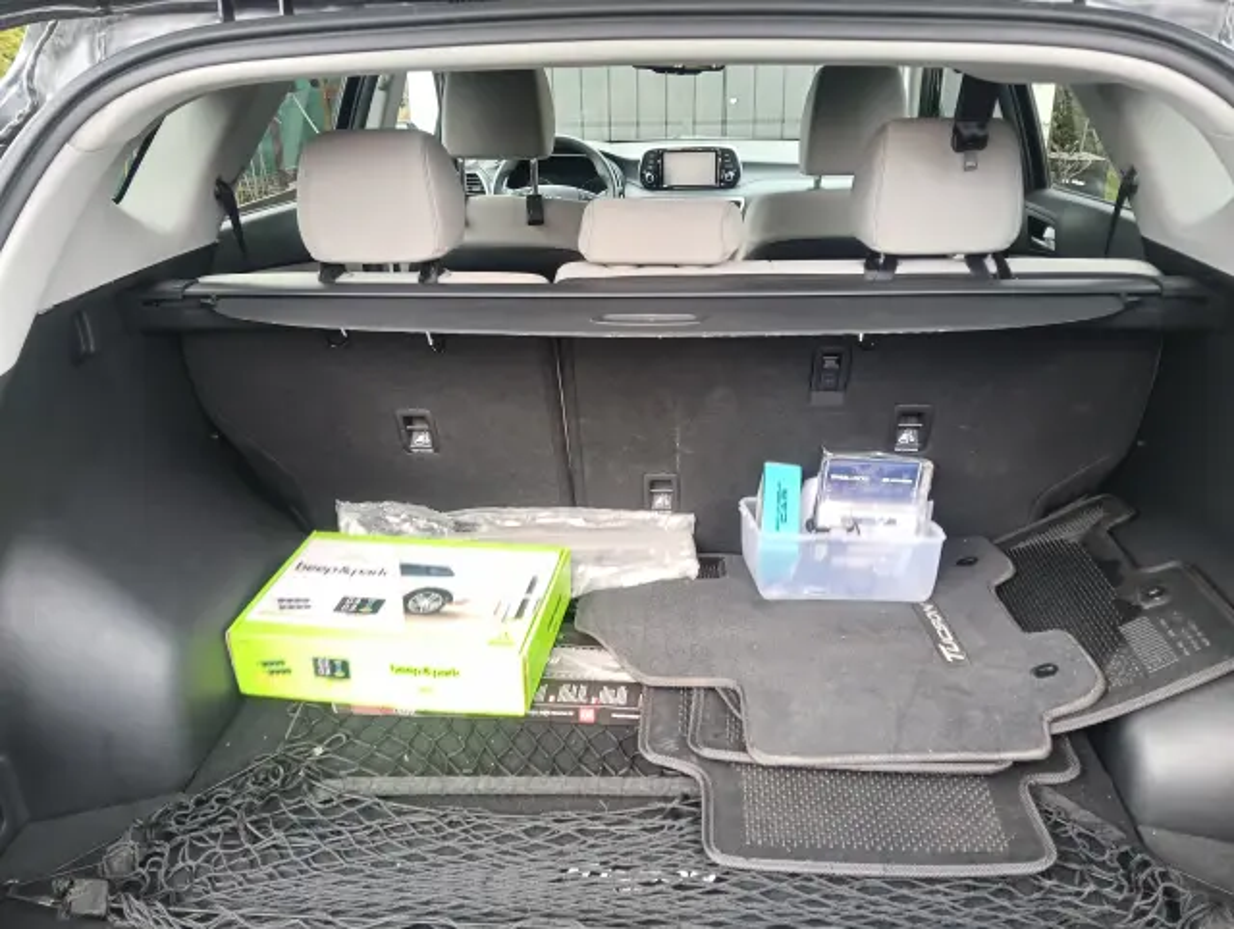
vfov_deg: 51.5
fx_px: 964
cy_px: 464
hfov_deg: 65.2
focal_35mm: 27
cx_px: 617
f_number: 1.8
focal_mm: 3.98
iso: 64
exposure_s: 1/33.3
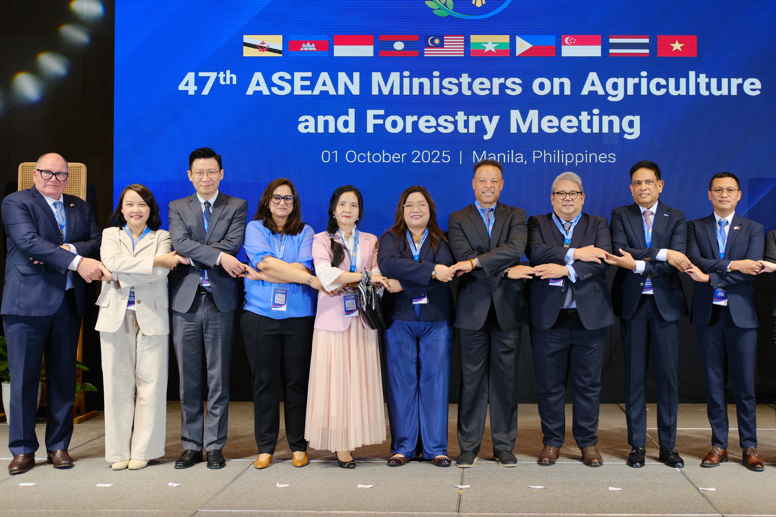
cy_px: 229
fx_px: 970
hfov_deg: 43.4
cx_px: 465
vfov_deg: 29.8
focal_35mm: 45
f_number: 2
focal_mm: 23.3
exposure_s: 1/250
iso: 400
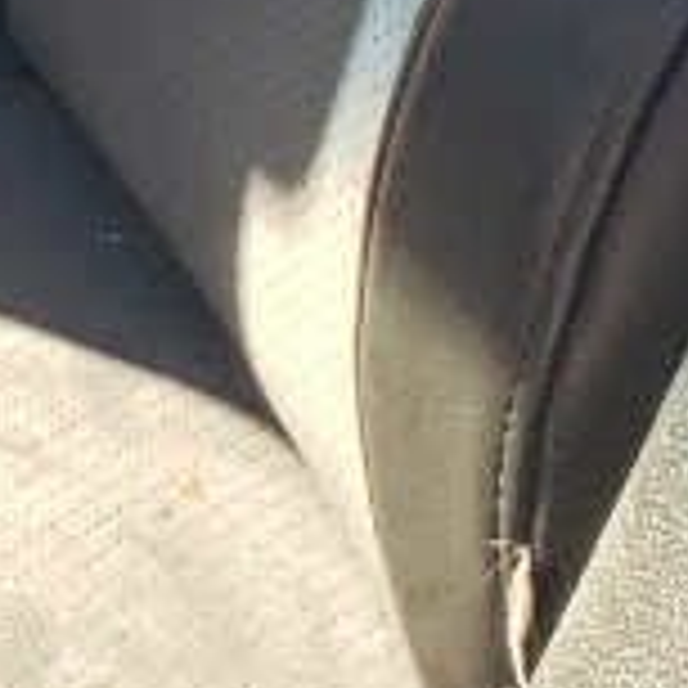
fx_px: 5397
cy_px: -971
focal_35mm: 240
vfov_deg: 6.9
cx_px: -1533
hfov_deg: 6.5
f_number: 1.5
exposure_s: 1/189
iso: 50
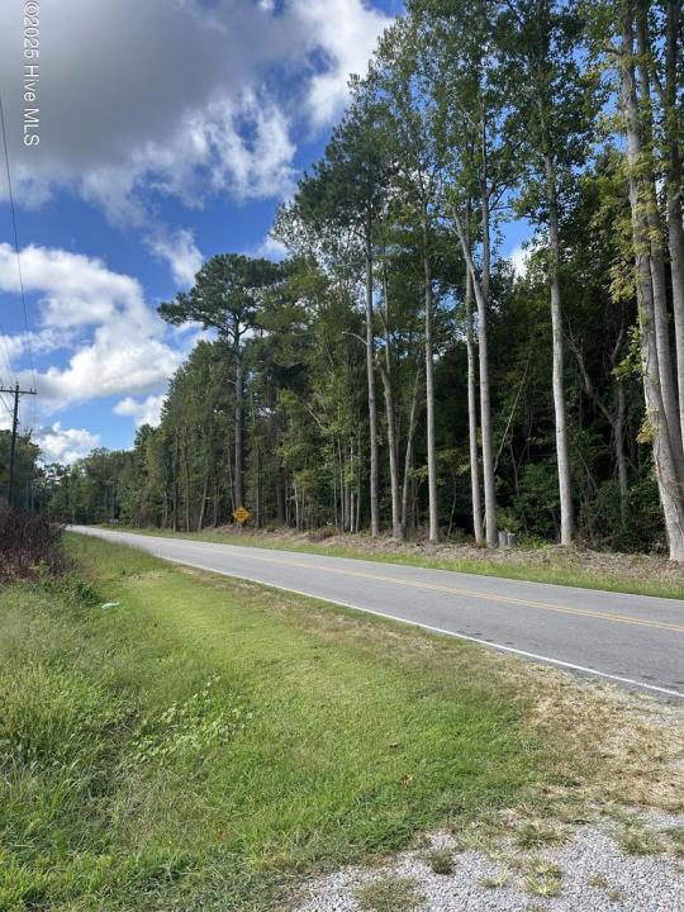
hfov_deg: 56.8
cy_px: 456
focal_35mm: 24
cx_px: 342
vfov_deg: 71.6
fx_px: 632
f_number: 1.78
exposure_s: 1/1639
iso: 80
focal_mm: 6.86
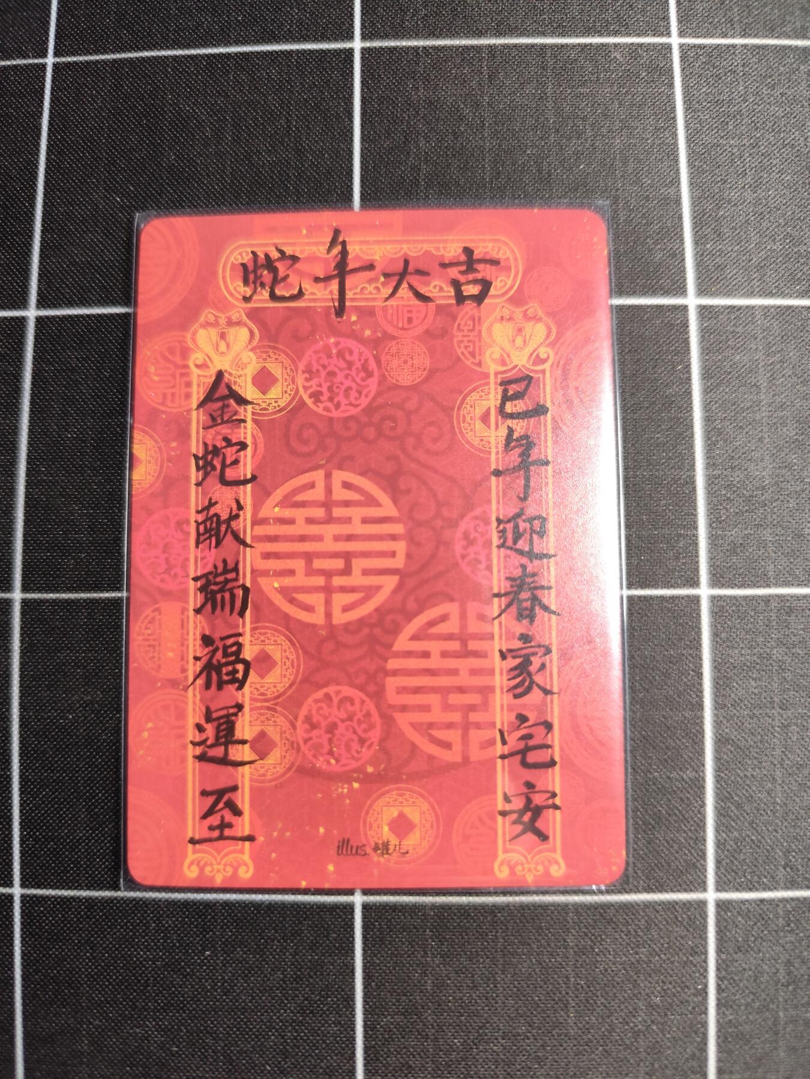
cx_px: 405
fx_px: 718
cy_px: 540
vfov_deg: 73.9
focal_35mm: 23
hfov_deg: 58.9
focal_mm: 6.14
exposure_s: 1/100
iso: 800
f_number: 1.65
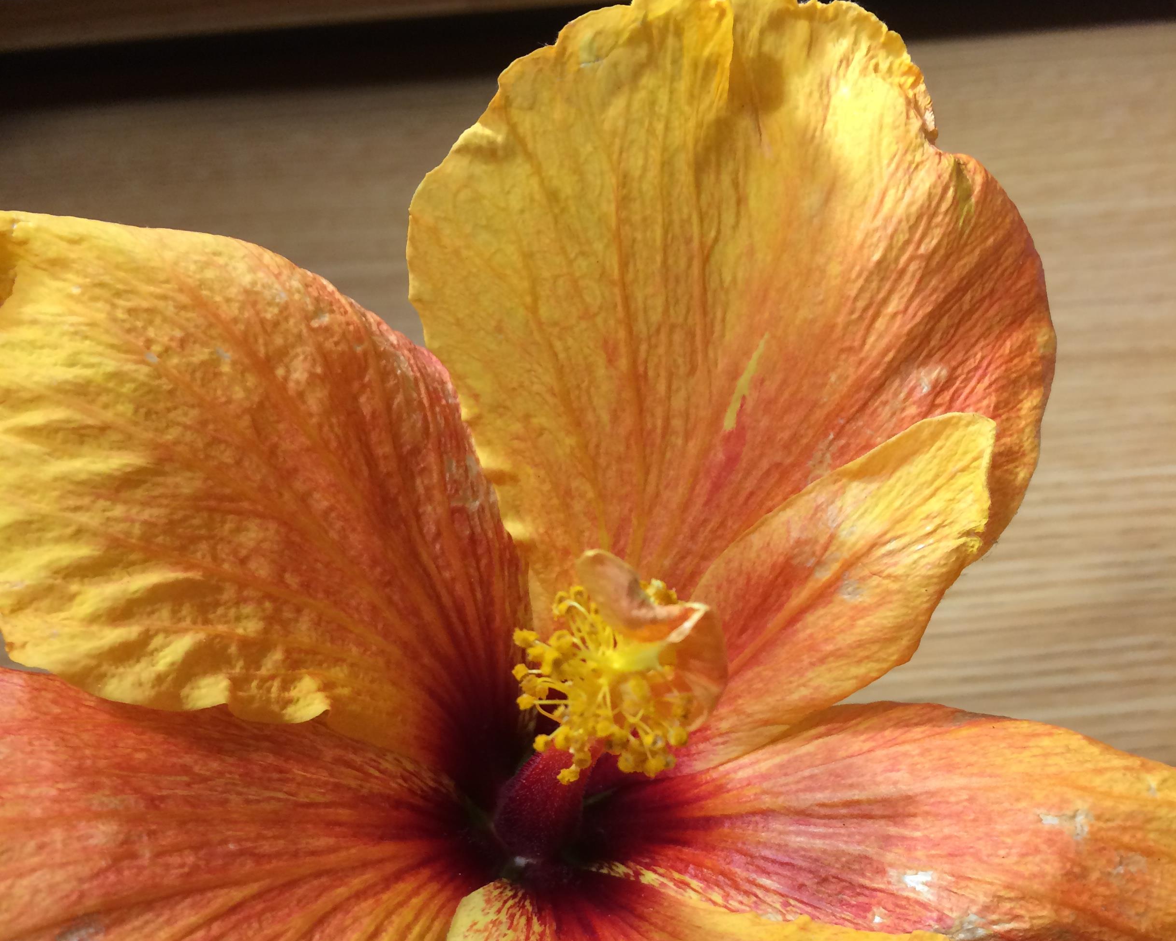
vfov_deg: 38.2
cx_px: 592
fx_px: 1323
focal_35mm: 38
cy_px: 702
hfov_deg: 47.9
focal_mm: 4.15
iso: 50
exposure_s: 1/30
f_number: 2.2
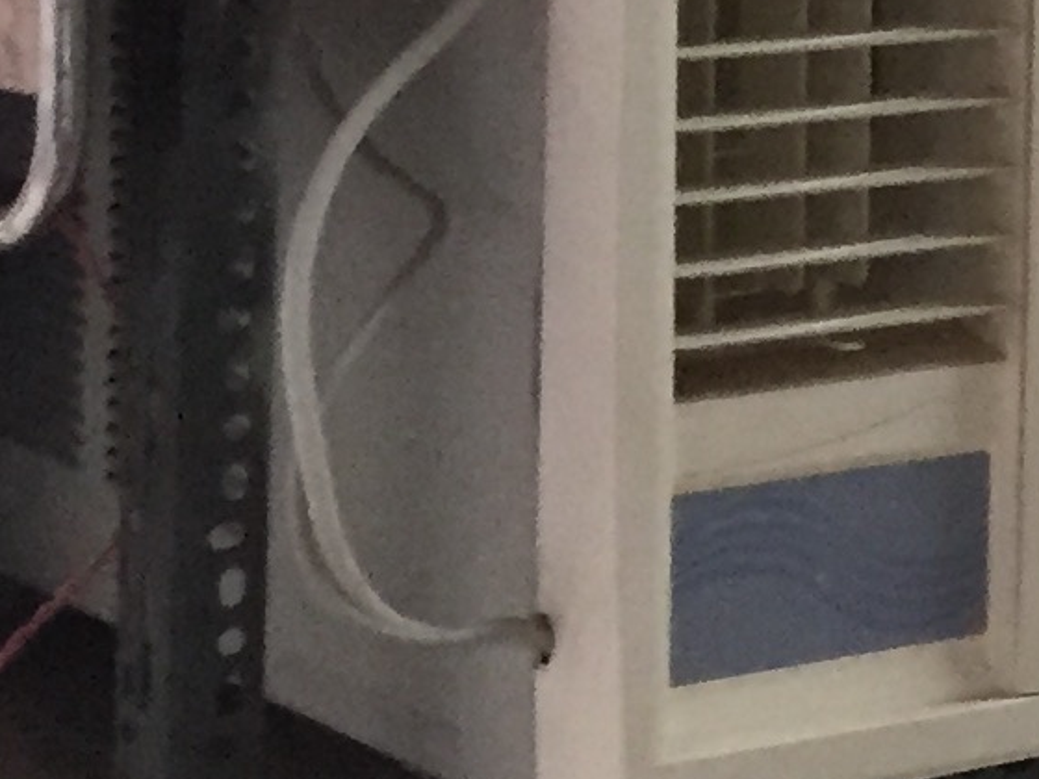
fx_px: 5073
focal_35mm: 169
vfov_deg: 8.6
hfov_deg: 10.2
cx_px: 2490
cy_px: -410
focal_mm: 4.15
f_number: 2.2
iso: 250
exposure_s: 1/24
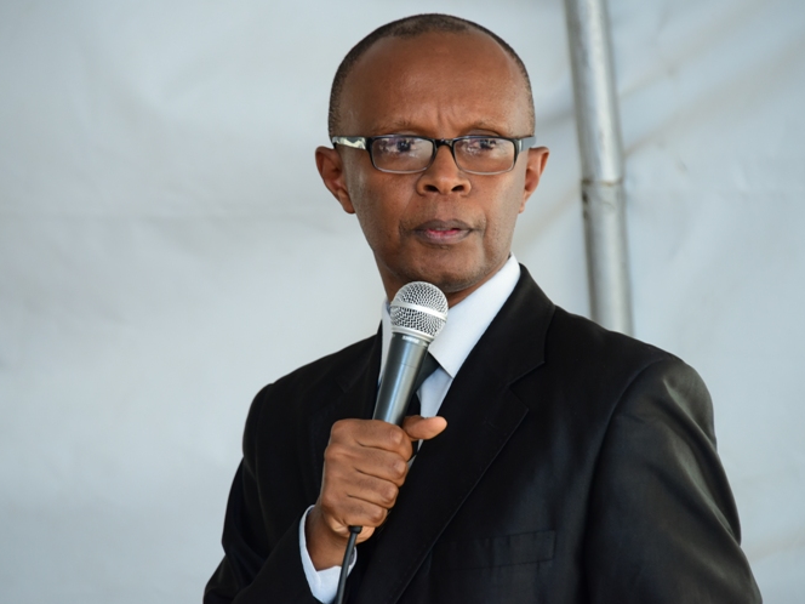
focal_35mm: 278
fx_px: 6465
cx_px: 392
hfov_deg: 7.1
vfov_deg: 5.3
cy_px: 308
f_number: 5.6
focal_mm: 250
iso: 1250
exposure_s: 1/80
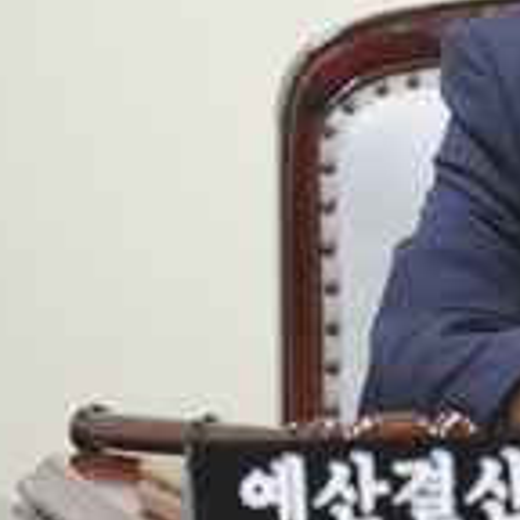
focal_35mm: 710
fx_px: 12067
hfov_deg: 2.5
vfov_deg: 2.5
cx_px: 802
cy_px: 103
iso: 1000
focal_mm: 200
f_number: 3.5
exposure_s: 1/125
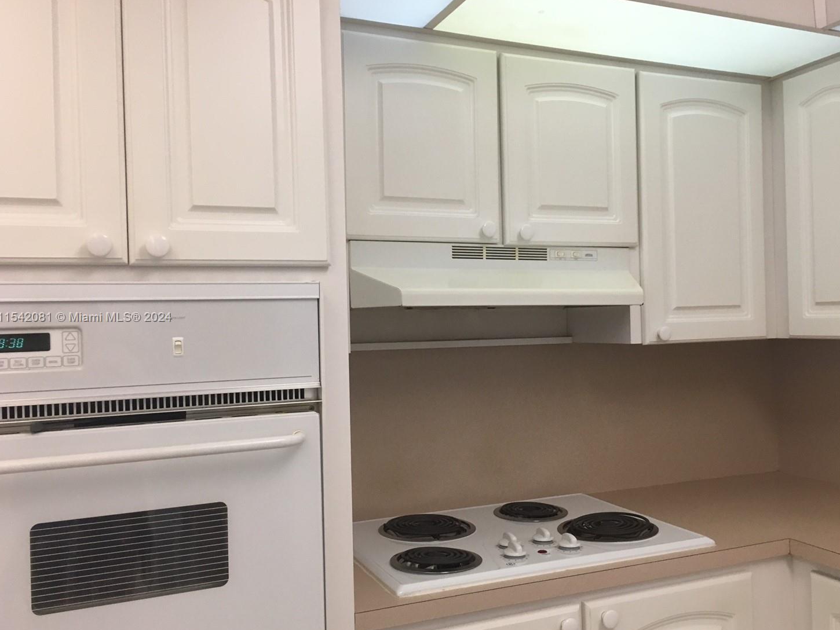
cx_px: 450
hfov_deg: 56.8
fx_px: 777
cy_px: 318
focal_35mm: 32
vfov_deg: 44.2
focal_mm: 4.15
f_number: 2.2
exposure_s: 1/30
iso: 80
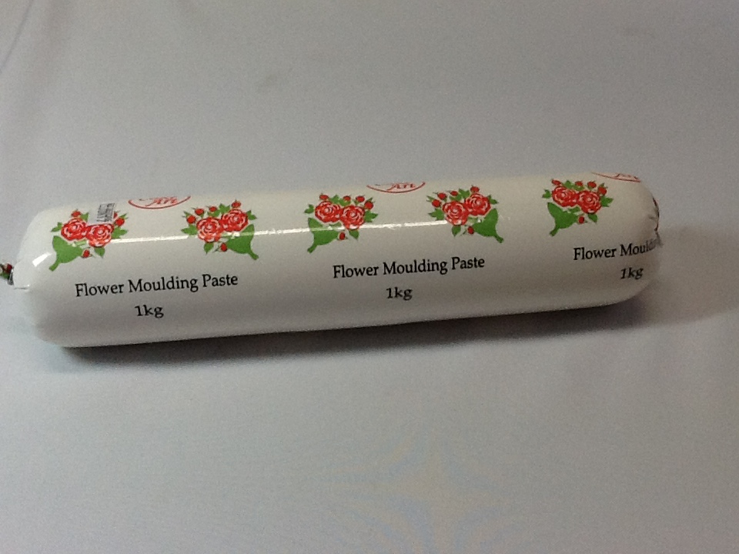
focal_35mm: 44
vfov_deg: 32.9
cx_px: 370
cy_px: 277
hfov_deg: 42.9
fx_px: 939
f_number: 2.4
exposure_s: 1/120
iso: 64
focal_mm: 2.03
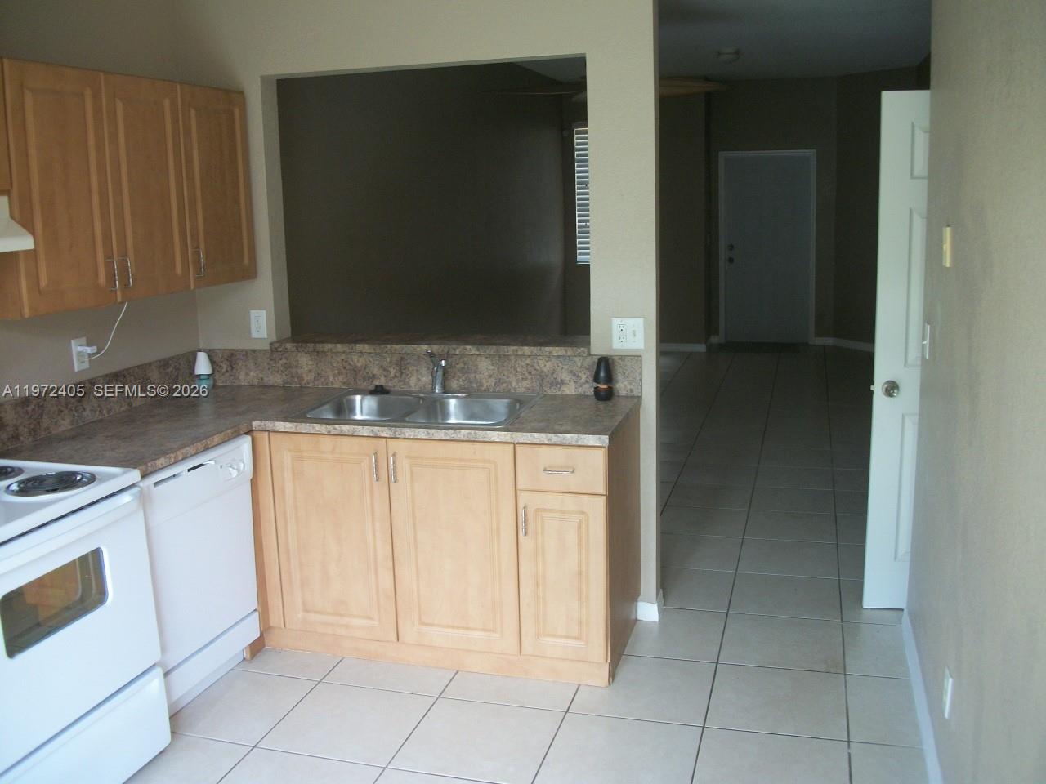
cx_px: 523
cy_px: 392
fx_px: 967
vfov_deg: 44.2
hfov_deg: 56.8
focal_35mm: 32
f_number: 2.9
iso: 91
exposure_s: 1/30
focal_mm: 5.7
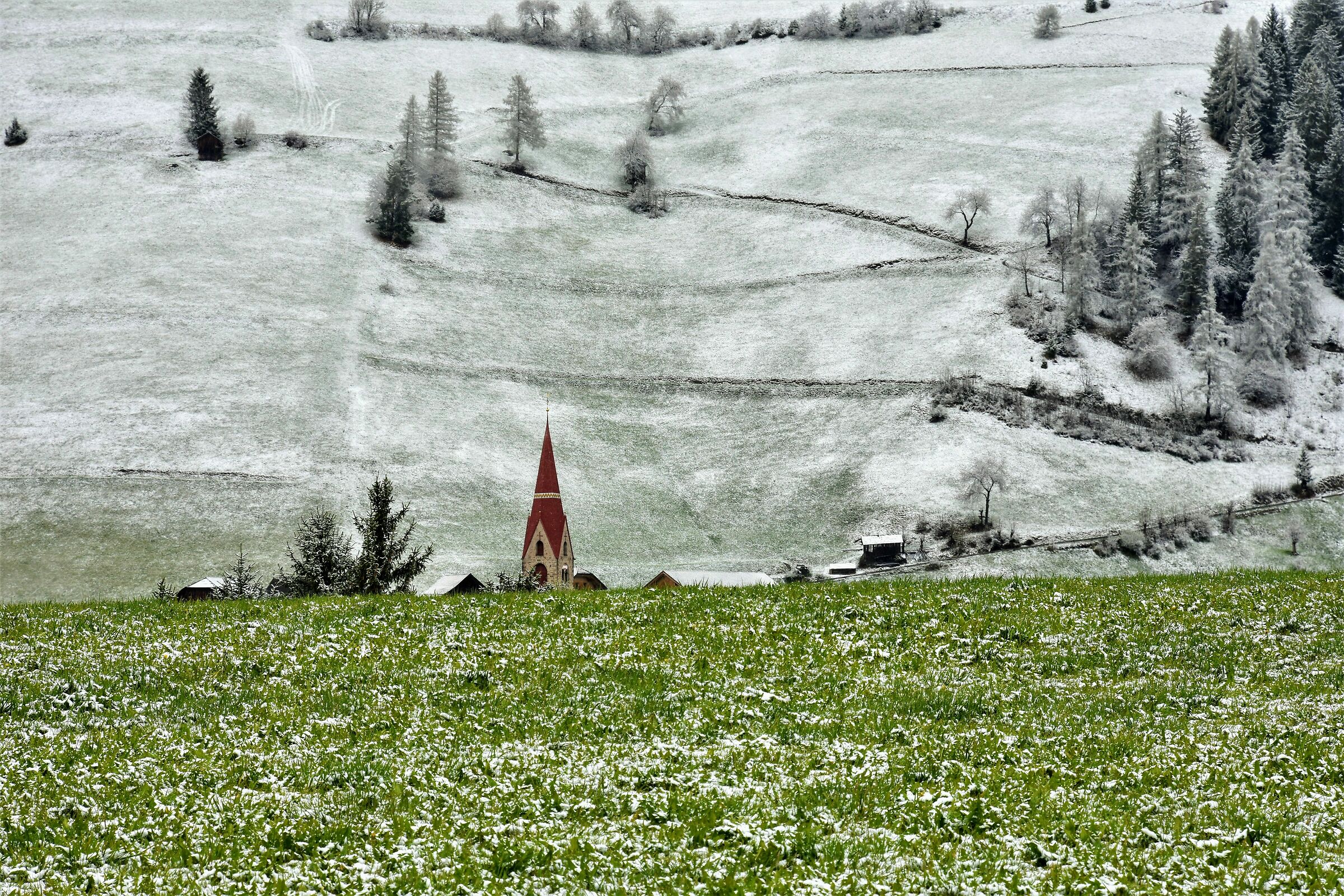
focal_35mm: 120
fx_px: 4480
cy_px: 448
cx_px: 672
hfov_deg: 17.1
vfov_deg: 11.4
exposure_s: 1/200
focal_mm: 80
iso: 100
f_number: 9
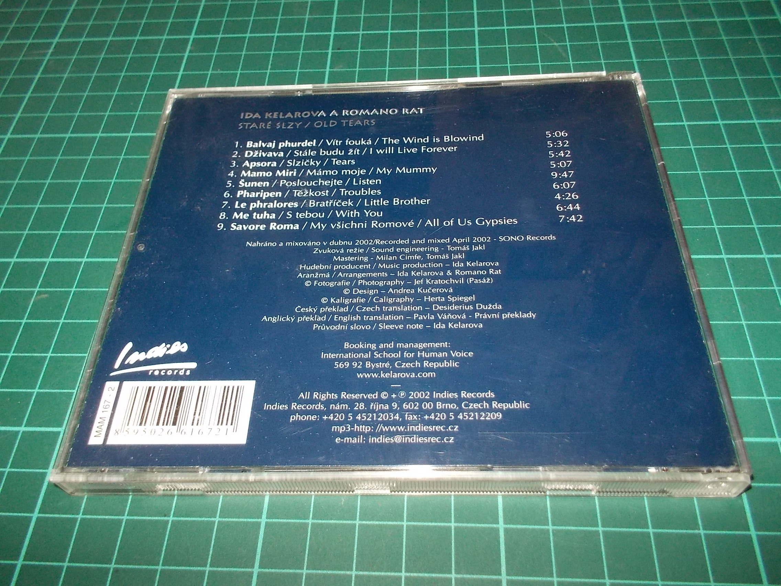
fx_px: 654
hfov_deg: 61.7
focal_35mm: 29
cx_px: 390
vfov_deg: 48.2
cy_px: 293
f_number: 3.3
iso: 200
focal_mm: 4.1
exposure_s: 1/30
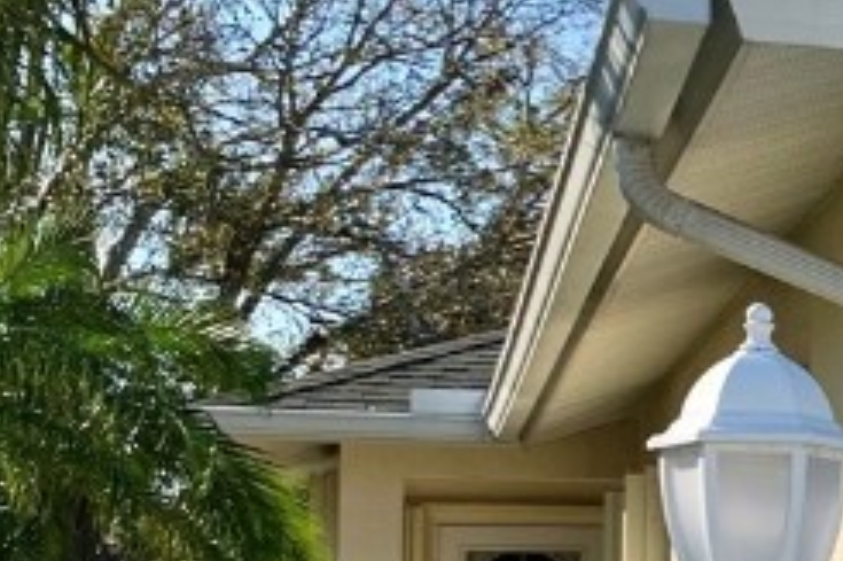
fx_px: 2644
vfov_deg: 12.0
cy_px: 475
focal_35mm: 113
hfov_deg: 14.6
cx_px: 1738
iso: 25
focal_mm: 4.25
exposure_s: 1/1468
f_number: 1.8
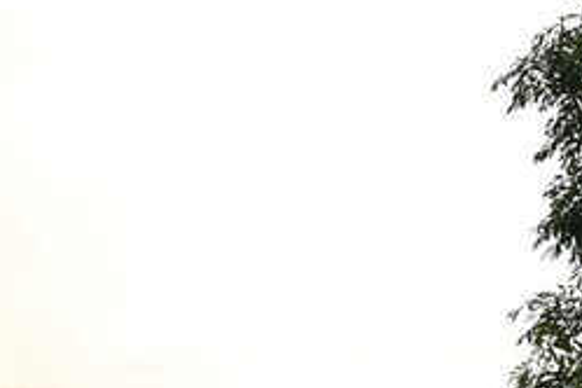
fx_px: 3039
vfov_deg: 7.0
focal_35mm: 188
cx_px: -510
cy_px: 832
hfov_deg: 10.2
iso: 800
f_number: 6.3
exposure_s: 1/1000
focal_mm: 39
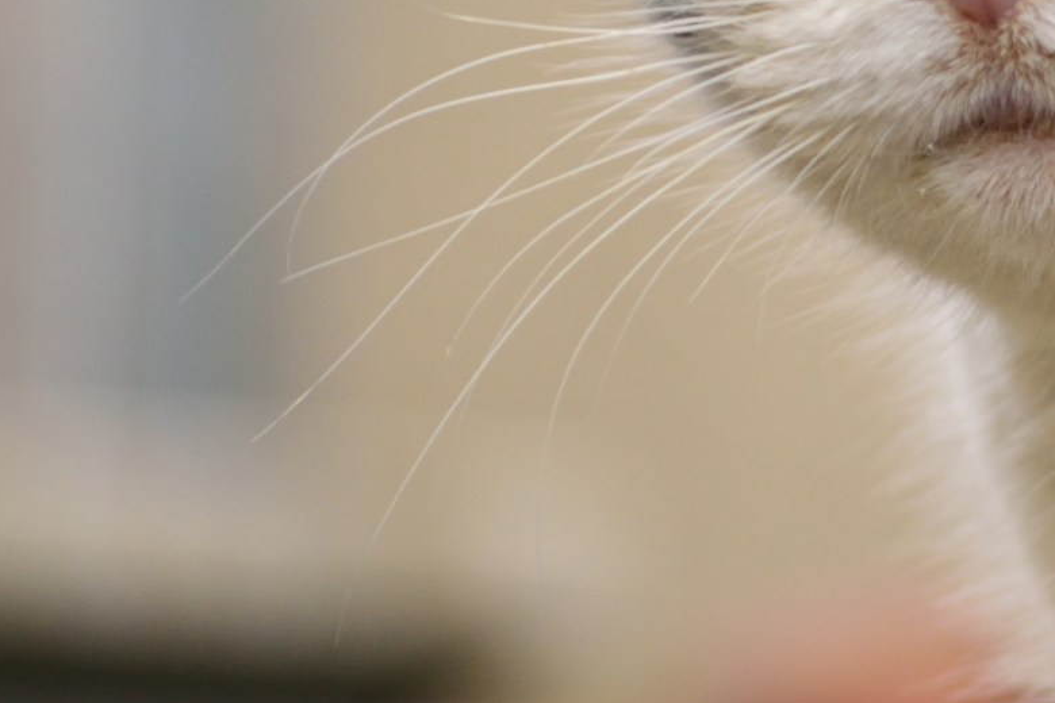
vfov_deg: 2.5
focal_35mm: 554
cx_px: 1228
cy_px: -288
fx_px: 16234
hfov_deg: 3.7
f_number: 5.6
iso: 400
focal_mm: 120
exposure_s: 1/100
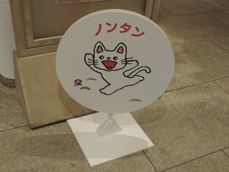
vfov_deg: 33.6
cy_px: 86
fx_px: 284
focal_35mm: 43
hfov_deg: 43.9
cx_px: 114
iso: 360
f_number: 3.4
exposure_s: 1/50
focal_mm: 7.6
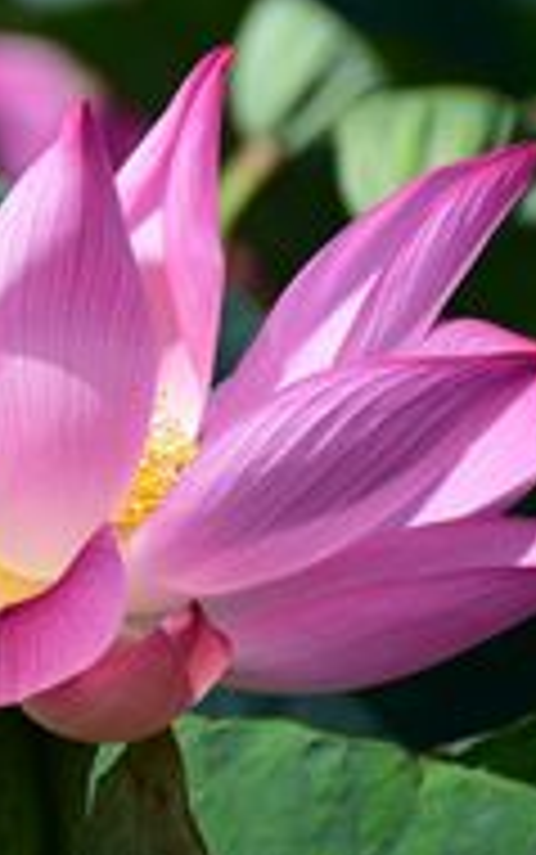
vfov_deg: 6.1
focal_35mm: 341
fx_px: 7966
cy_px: 270
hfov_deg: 3.8
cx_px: -293
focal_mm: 85
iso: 100
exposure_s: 1/640
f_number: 5.6
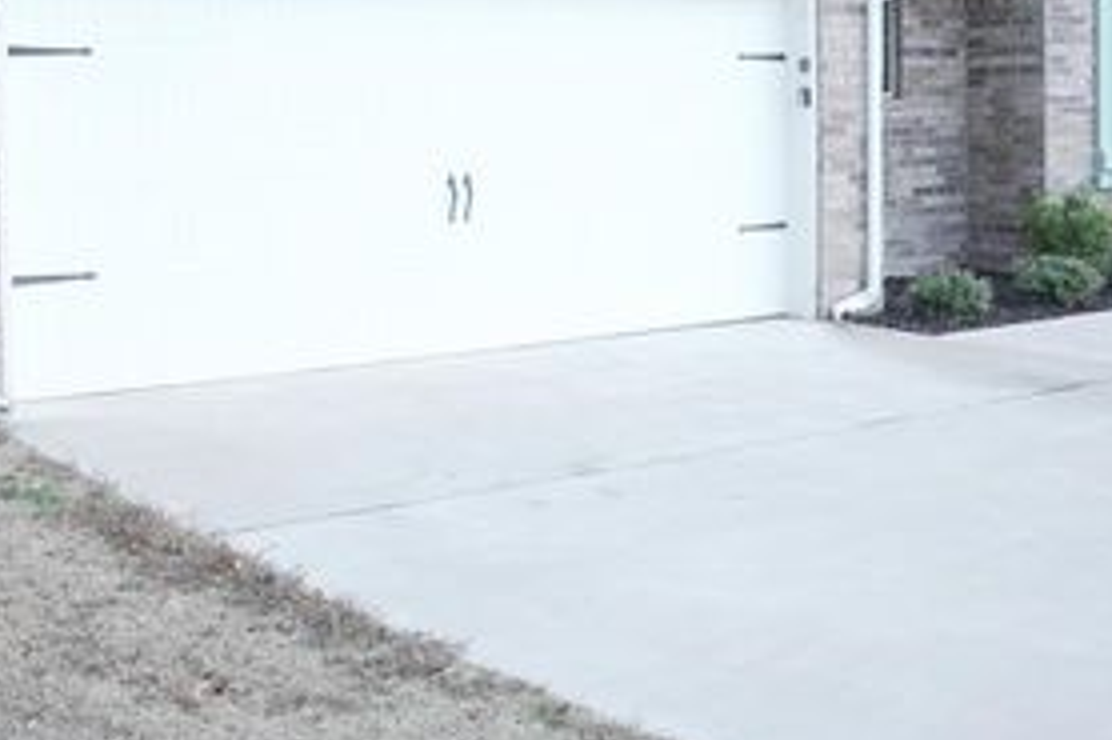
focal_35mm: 45
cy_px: 110
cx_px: 528
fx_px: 1389
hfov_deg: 43.6
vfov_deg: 28.9
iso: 200
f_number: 14
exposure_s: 1/60
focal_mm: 25
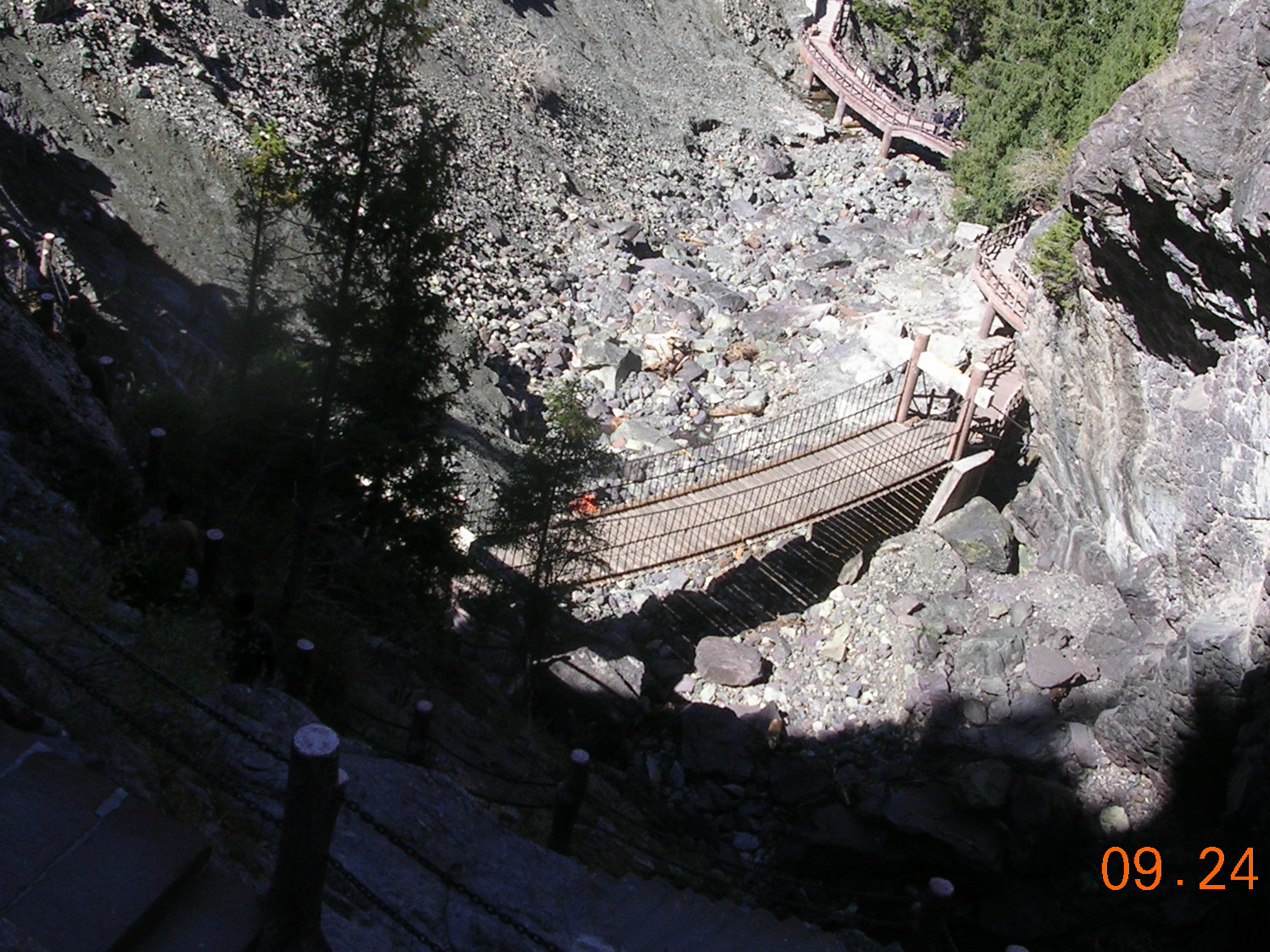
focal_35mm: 52
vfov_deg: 27.9
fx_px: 1907
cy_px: 353
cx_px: 672
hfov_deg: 36.8
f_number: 5.6
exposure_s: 1/210
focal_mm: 5.8
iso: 50
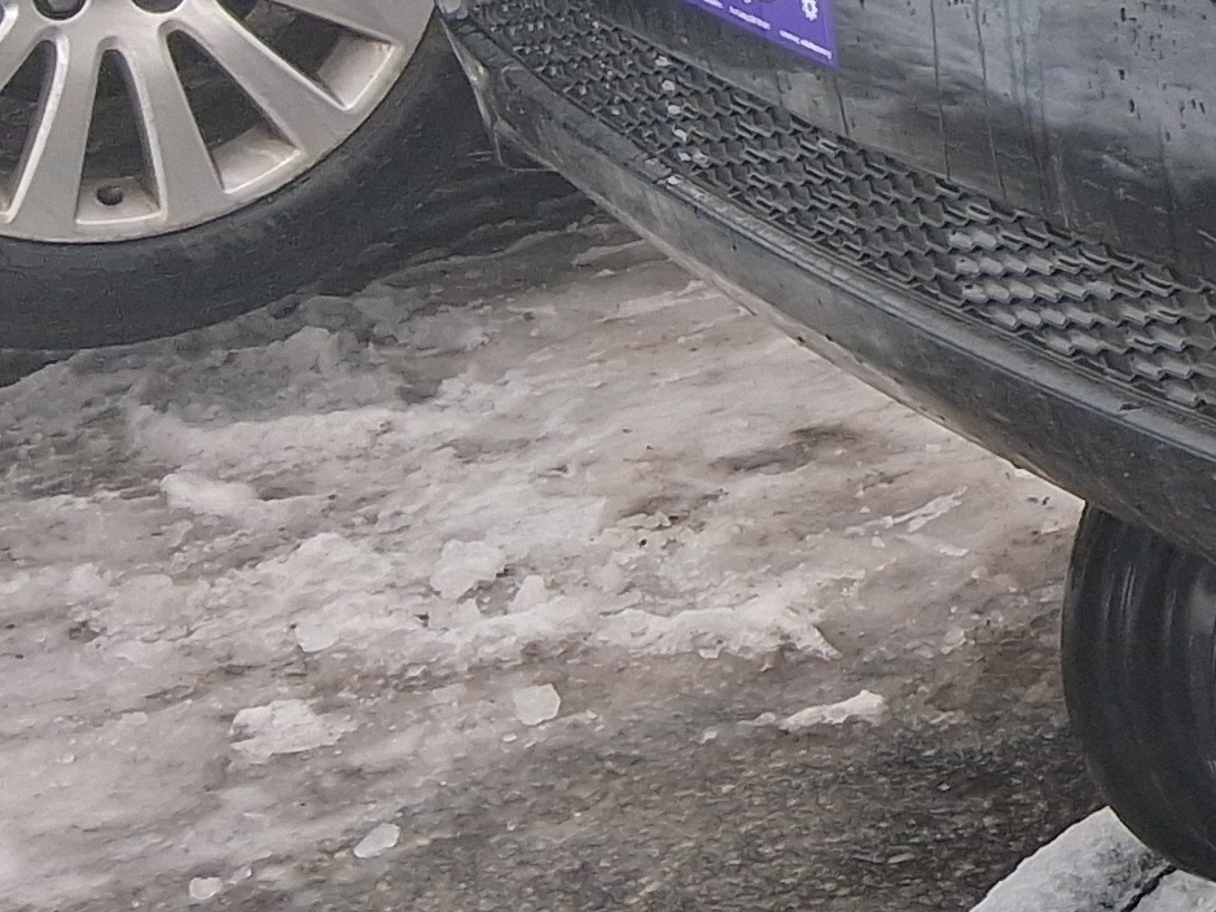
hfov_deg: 14.0
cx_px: 2606
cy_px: -328
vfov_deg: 12.6
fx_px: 3969
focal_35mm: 113
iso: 40
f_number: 1.8
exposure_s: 1/100
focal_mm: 3.98
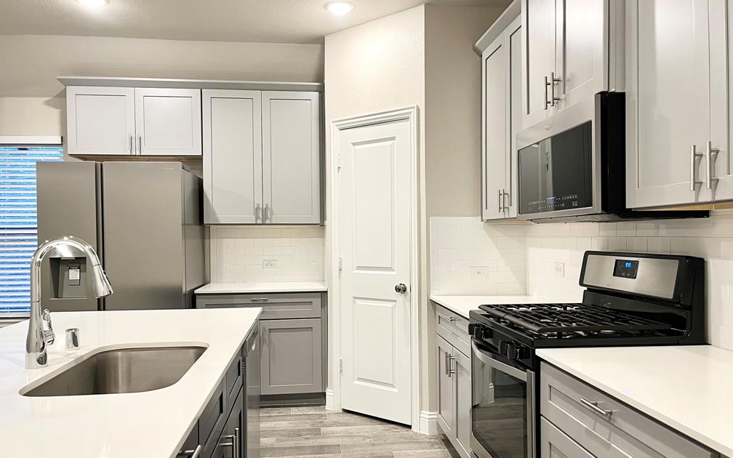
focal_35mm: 28
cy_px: 237
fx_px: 559
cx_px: 366
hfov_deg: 66.5
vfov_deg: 44.5
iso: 125
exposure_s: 1/60
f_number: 1.6
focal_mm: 5.1
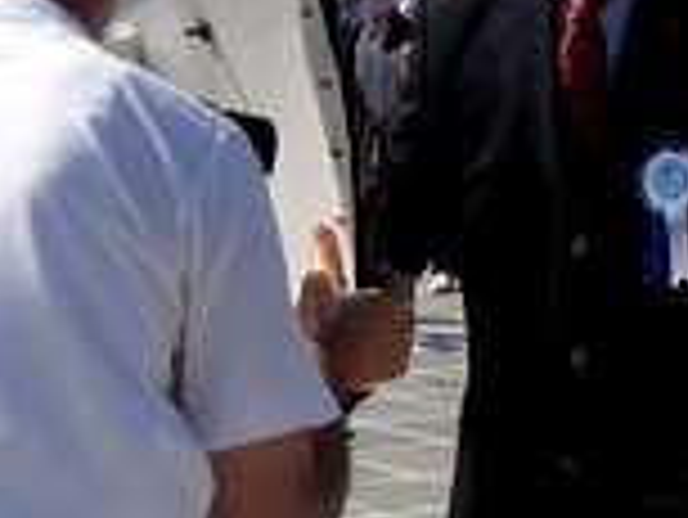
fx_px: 2725
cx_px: 373
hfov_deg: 14.4
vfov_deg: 10.8
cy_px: 311
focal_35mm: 137
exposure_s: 1/250
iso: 100
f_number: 8.9
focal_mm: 6.2
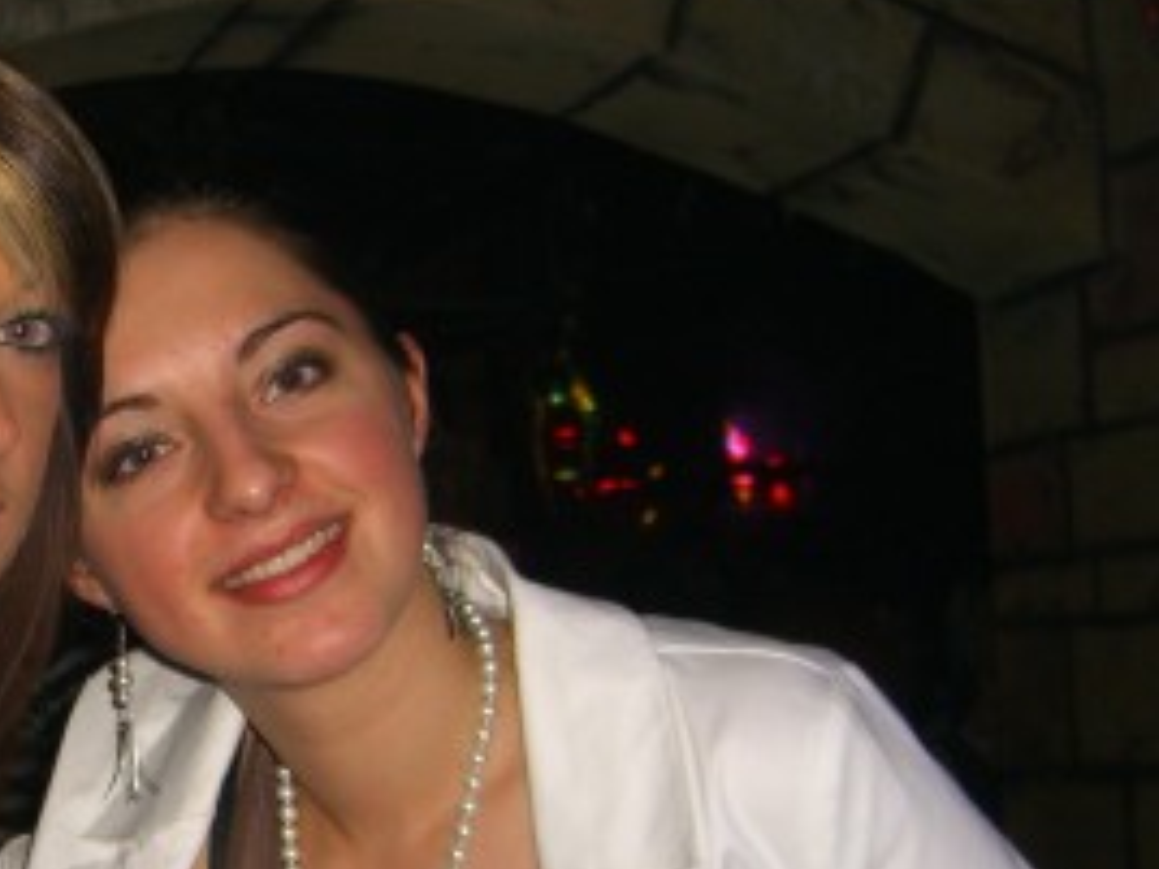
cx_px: 52
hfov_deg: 22.3
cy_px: 631
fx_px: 2846
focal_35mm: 85
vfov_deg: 17.3
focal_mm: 7.9
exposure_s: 1/60
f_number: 2.8
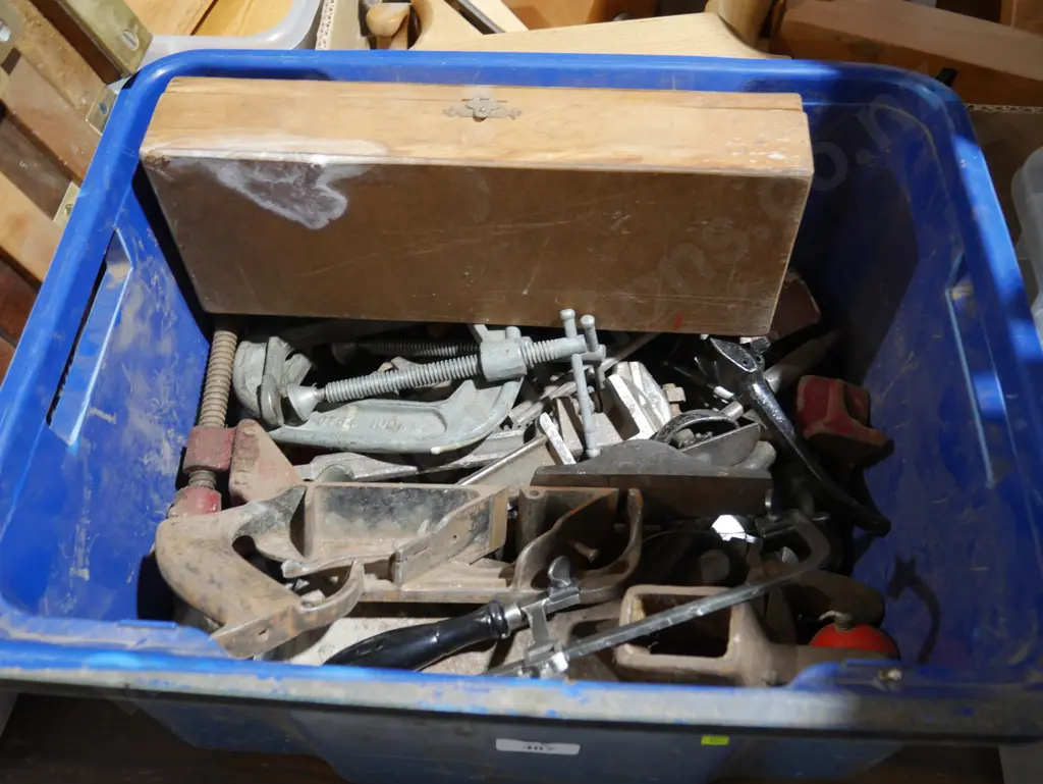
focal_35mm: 32
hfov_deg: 56.8
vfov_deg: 44.2
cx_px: 522
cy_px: 392
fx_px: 965
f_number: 3.6
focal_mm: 16
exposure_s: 1/60
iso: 800
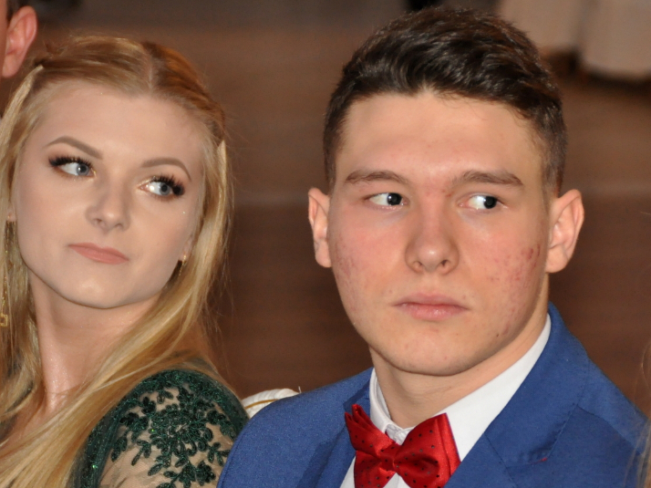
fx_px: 3967
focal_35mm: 211
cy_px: 291
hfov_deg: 9.4
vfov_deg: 7.0
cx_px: 201
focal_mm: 102
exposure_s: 1/60
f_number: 5.6
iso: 800
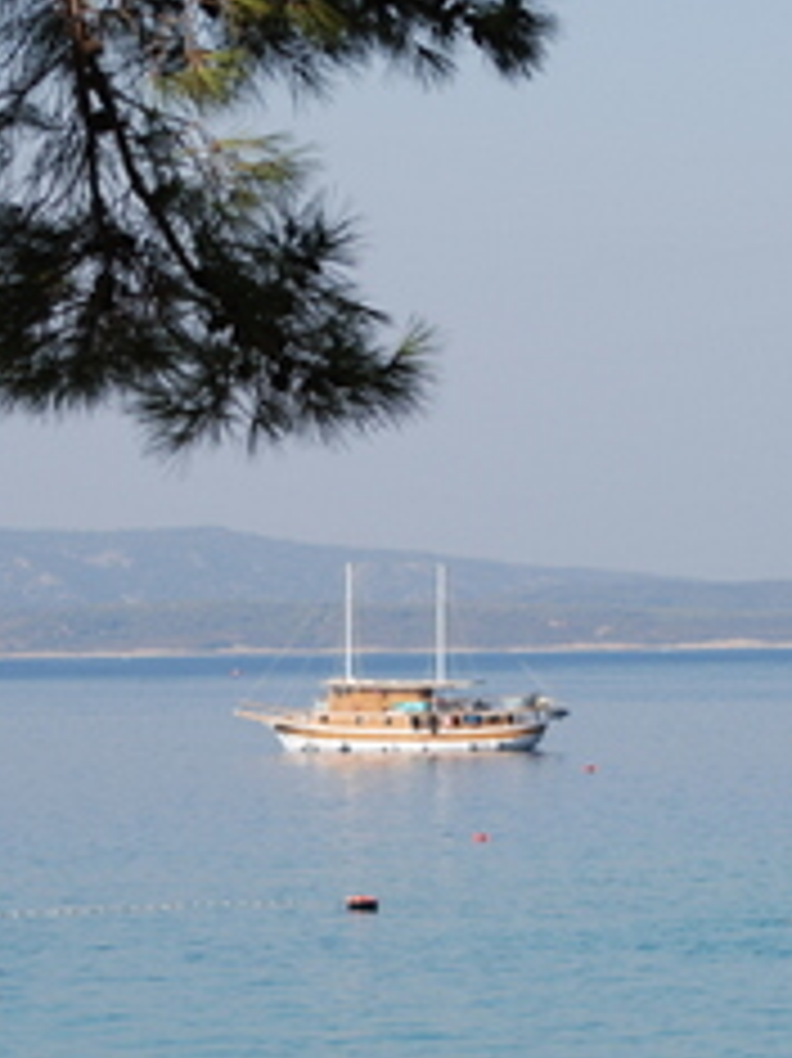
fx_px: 6137
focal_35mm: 201
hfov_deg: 7.4
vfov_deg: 9.8
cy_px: 714
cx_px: 518
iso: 110
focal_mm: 68
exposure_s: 1/500
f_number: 5.6
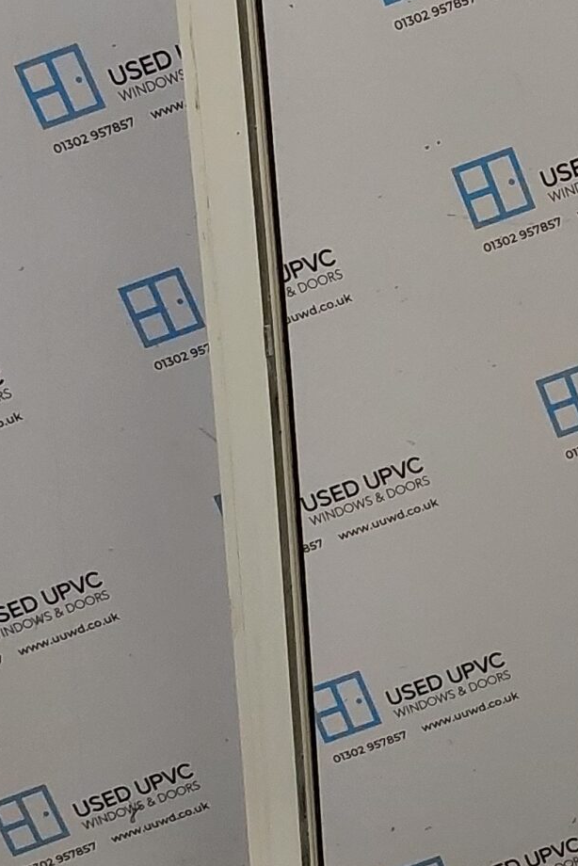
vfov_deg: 25.0
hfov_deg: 16.1
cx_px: 711
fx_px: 1949
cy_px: 407
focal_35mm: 81
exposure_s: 1/100
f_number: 1.9
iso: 100
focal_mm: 2.91
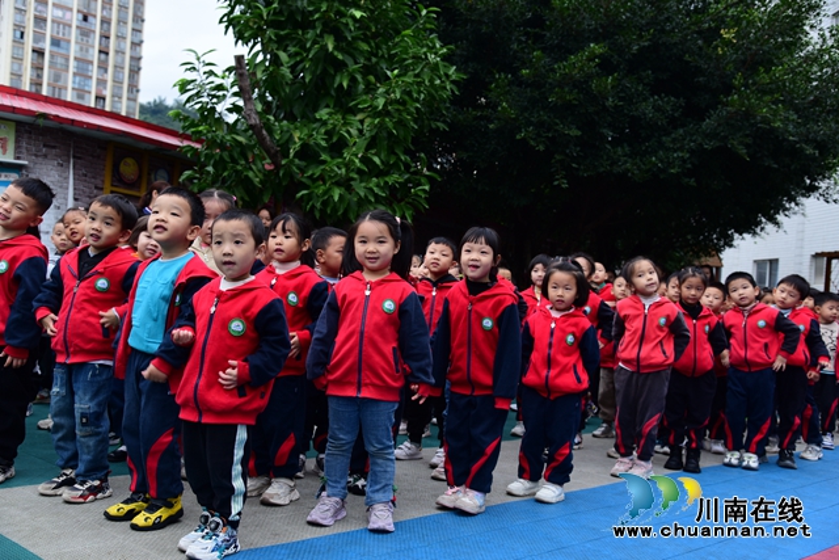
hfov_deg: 54.4
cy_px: 280
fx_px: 816
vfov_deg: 37.9
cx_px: 420
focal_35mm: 35
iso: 320
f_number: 5
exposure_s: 1/100
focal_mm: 35
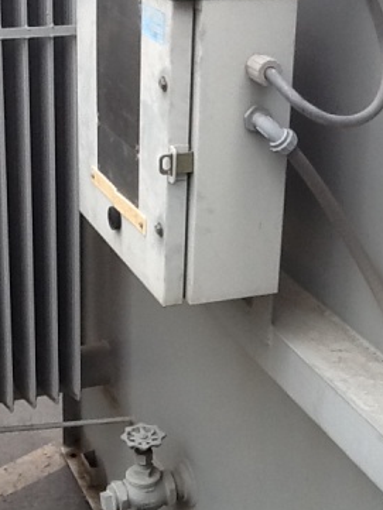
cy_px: 278
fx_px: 1150
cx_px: 199
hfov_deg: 18.9
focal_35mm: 78
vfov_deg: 25.0
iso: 40
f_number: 2.4
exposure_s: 1/343
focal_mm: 2.03
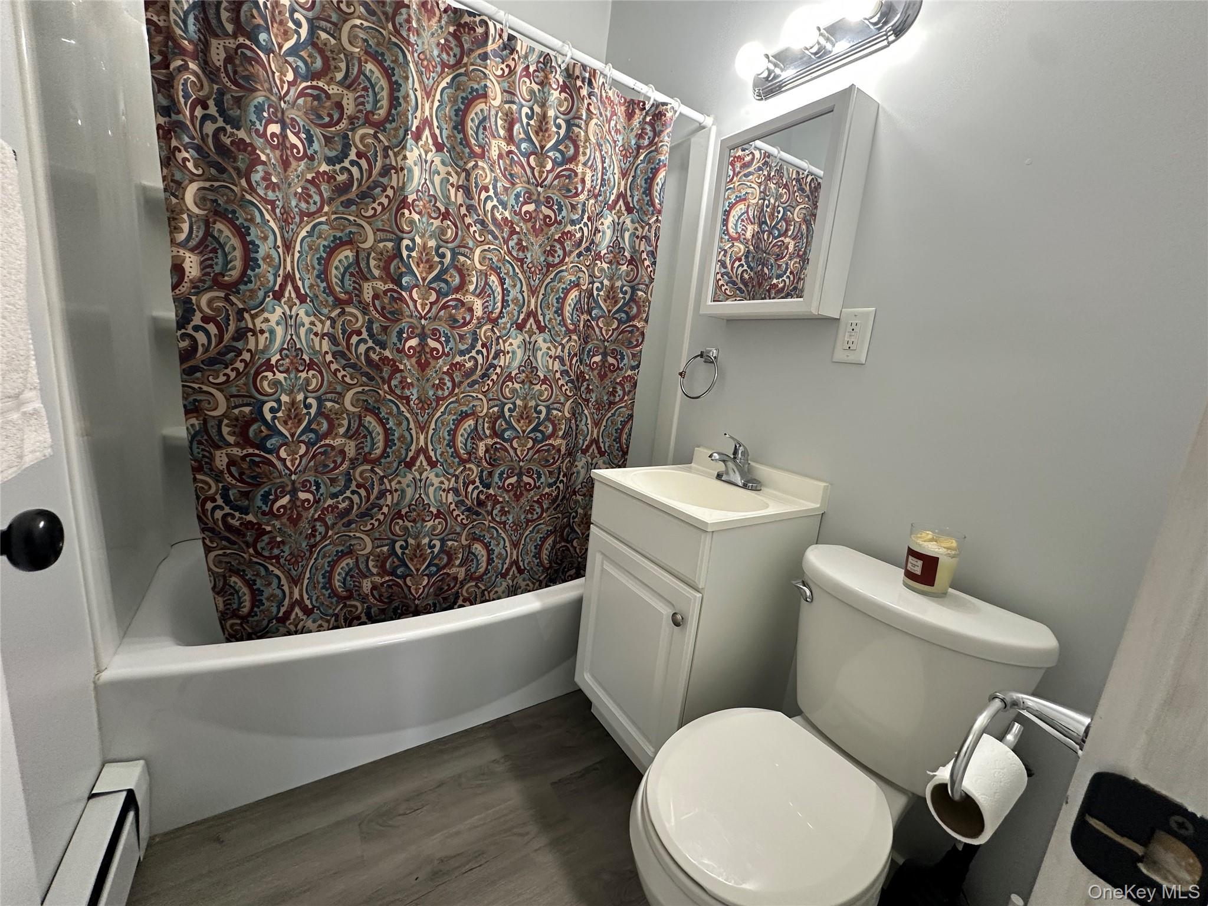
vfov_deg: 85.7
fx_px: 489
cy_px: 453
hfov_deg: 102.1
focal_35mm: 14
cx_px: 604
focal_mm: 2.22
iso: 160
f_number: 2.2
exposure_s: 1/60
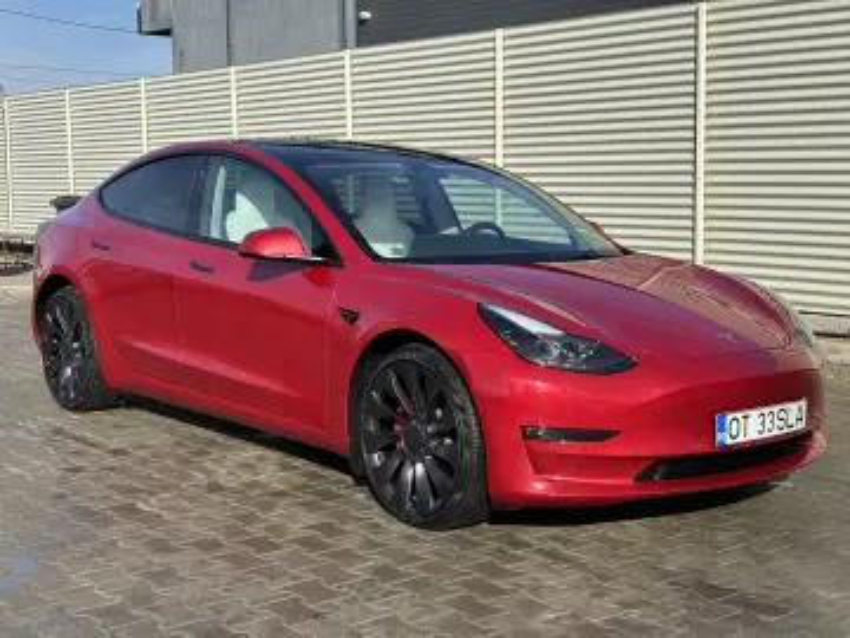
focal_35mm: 52
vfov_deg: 28.0
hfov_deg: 36.8
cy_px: 319
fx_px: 1277
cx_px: 425
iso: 40
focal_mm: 5.96
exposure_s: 1/2151
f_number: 1.6
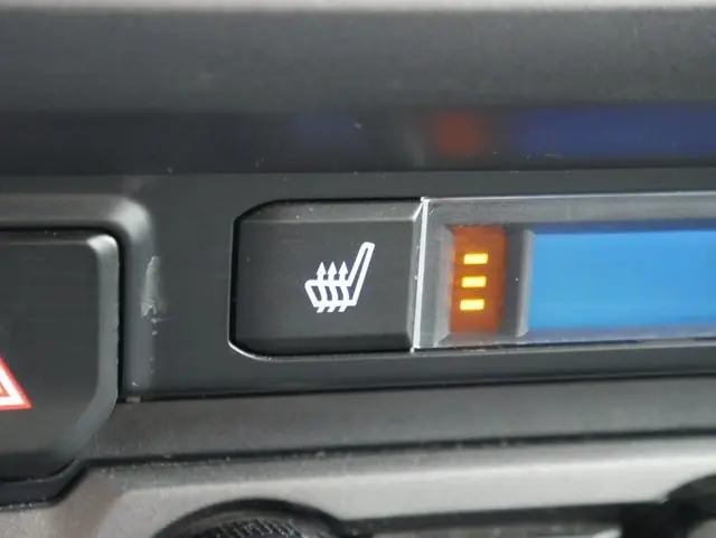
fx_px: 1739
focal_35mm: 84
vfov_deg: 17.6
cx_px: 358
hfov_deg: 23.3
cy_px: 269
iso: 3200
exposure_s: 1/15
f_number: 5.6
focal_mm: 42
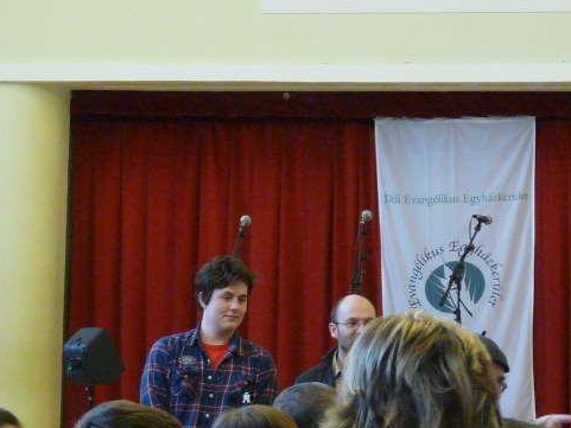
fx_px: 2920
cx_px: 215
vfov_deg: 8.4
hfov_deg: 11.2
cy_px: 224
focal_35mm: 177
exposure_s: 1/20
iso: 400
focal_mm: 13.3
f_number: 3.4
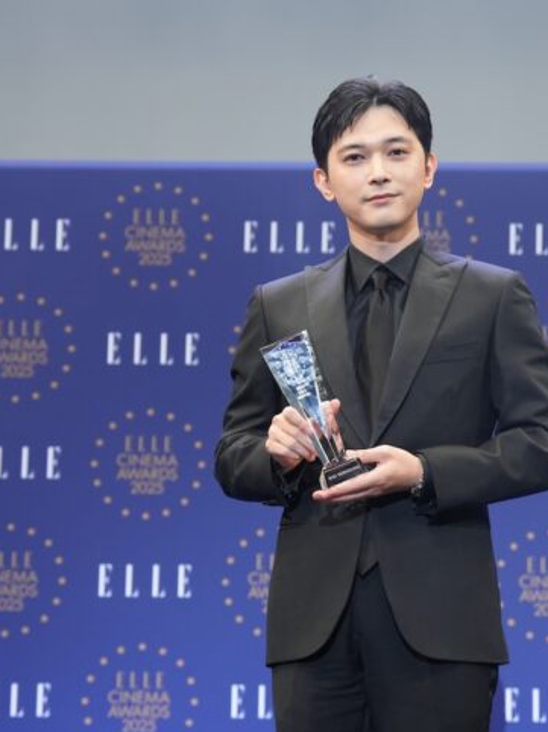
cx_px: 376
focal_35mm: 151
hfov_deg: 9.8
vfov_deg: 13.1
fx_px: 3190
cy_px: 381
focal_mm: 97
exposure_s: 1/200
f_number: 4
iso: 1600
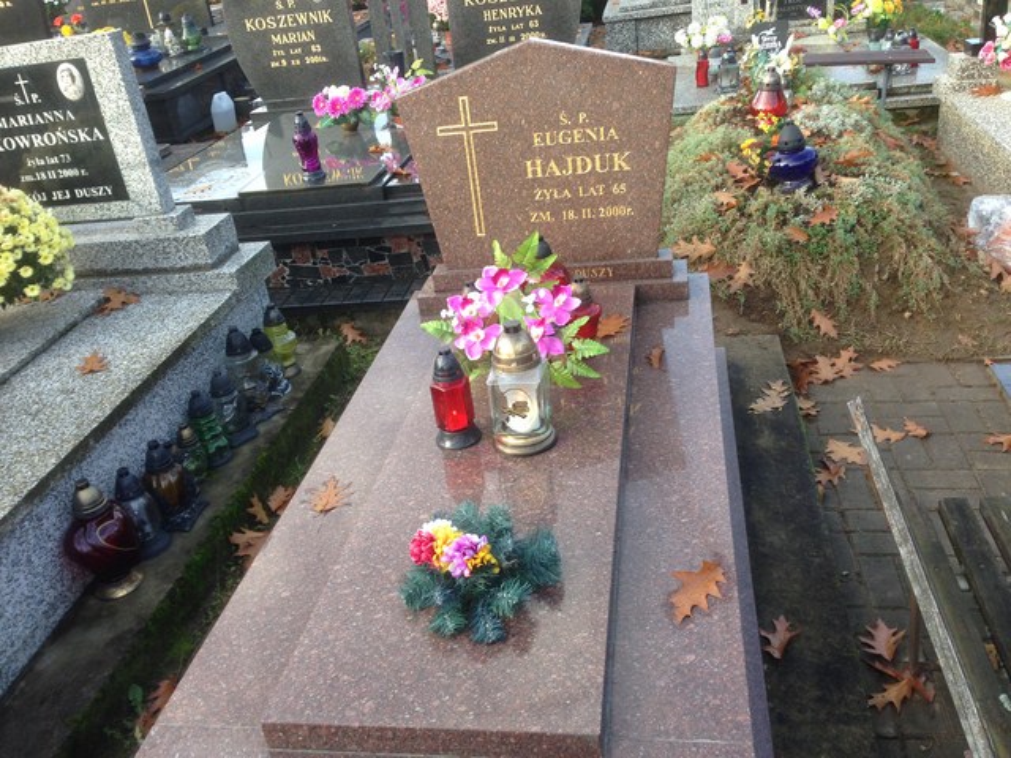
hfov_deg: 55.4
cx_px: 506
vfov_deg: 42.9
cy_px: 379
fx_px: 964
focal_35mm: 33
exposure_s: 1/176
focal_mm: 4.12
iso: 50
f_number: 2.4
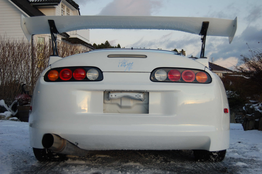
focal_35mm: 46
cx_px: 131
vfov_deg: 28.9
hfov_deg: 42.4
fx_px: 338
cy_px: 87
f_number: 4.5
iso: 400
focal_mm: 31
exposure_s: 1/160
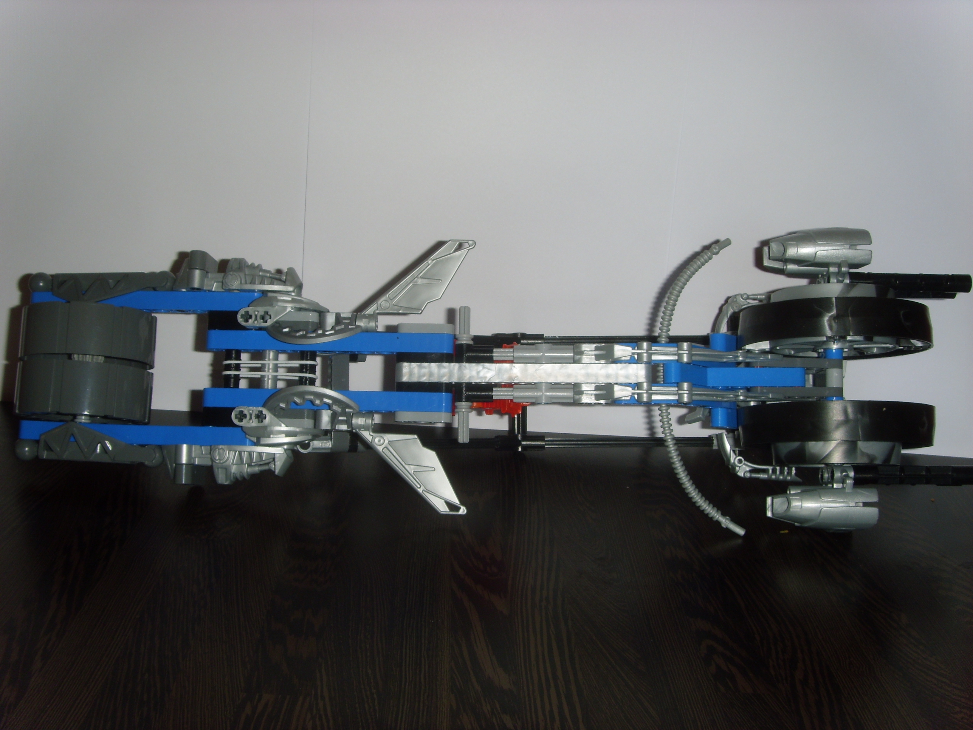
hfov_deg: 58.4
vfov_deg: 45.4
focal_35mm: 31
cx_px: 486
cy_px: 365
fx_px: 871
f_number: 6.3
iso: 50
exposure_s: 1/30
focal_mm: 6.3
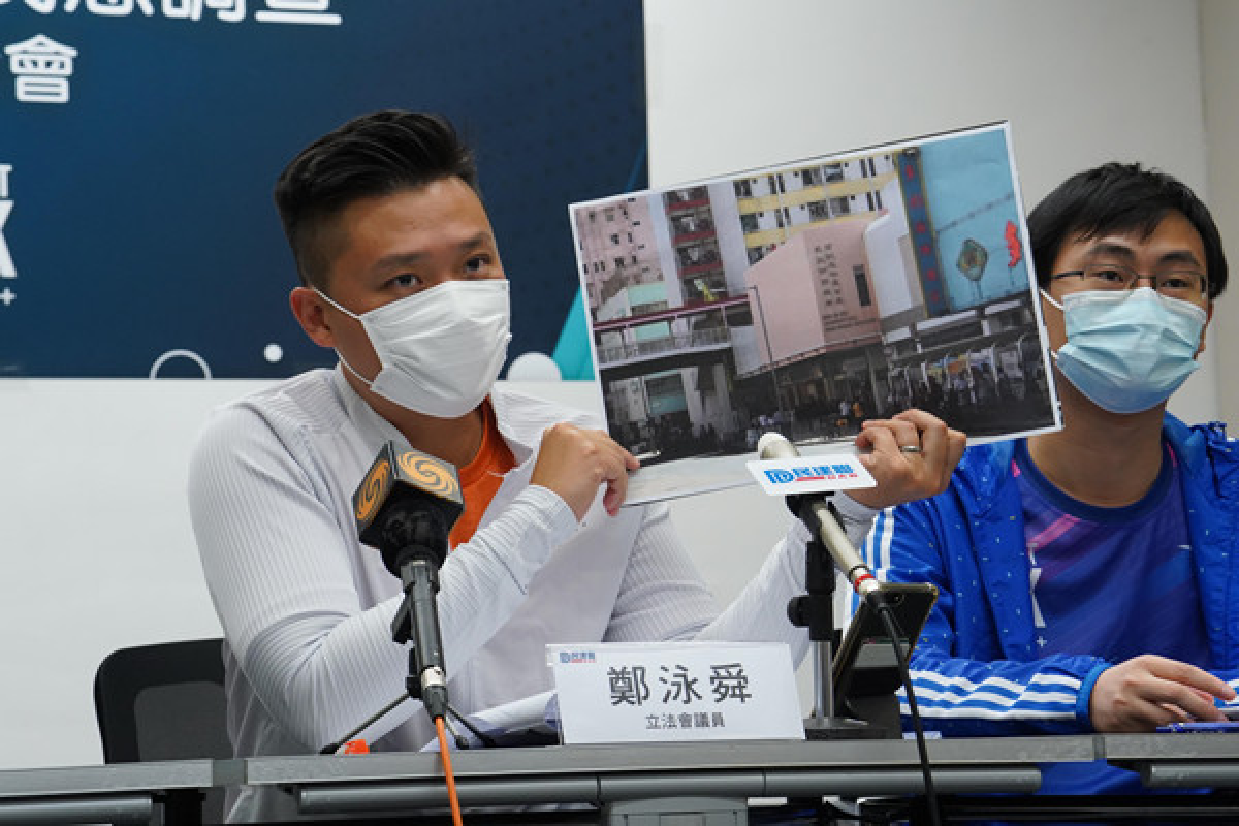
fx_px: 4026
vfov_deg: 11.7
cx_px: 620
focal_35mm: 117
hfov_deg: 17.5
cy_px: 413
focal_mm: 117
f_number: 10
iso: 4000
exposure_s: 1/125
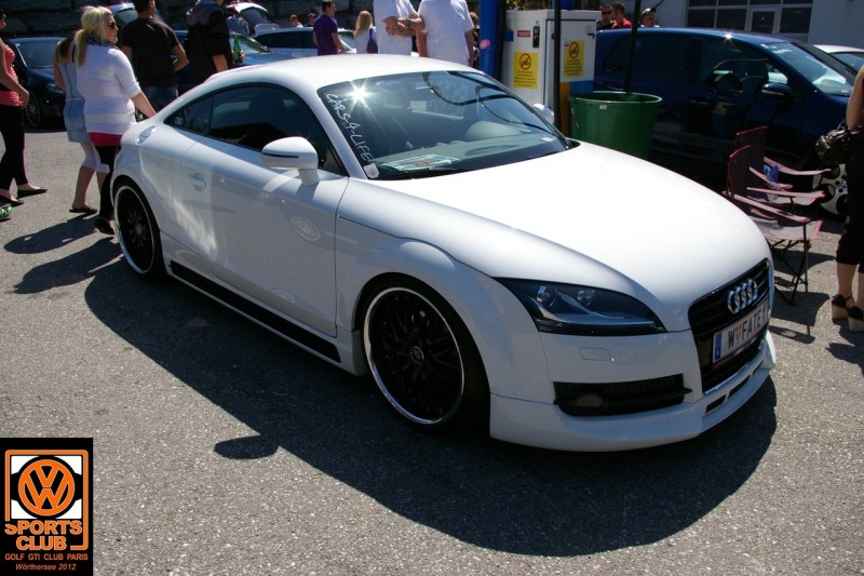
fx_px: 720
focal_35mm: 30
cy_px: 288
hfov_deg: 61.9
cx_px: 432
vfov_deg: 43.6
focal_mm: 20
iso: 200
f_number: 8
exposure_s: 1/350
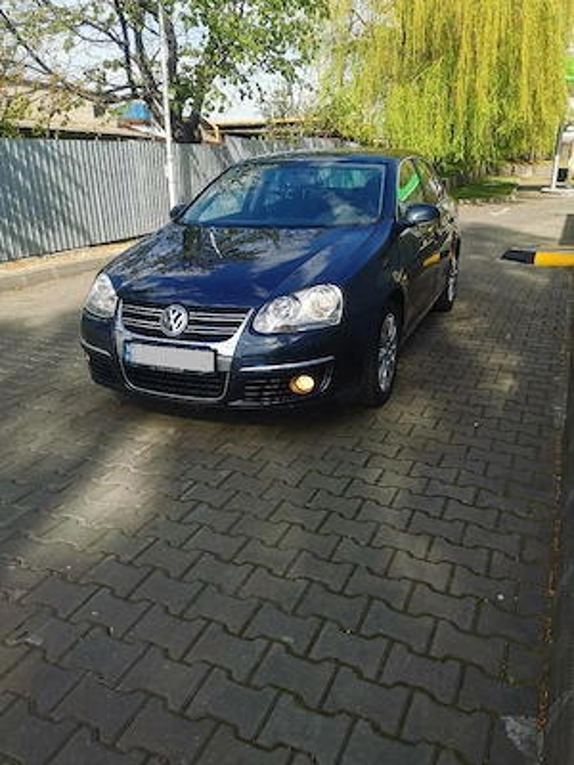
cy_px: 382
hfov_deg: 51.4
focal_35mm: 27
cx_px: 287
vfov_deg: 65.3
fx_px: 597
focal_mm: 5.56
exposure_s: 1/1667
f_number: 1.6
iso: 50
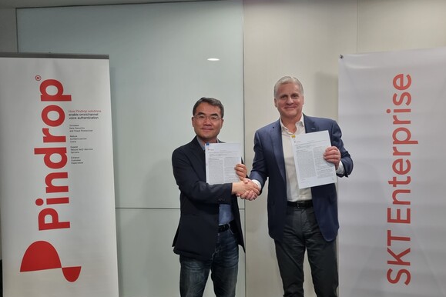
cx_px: 230
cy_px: 153
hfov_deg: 65.5
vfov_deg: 46.4
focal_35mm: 28
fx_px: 347
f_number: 1.8
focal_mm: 5.4
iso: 320
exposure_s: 1/100
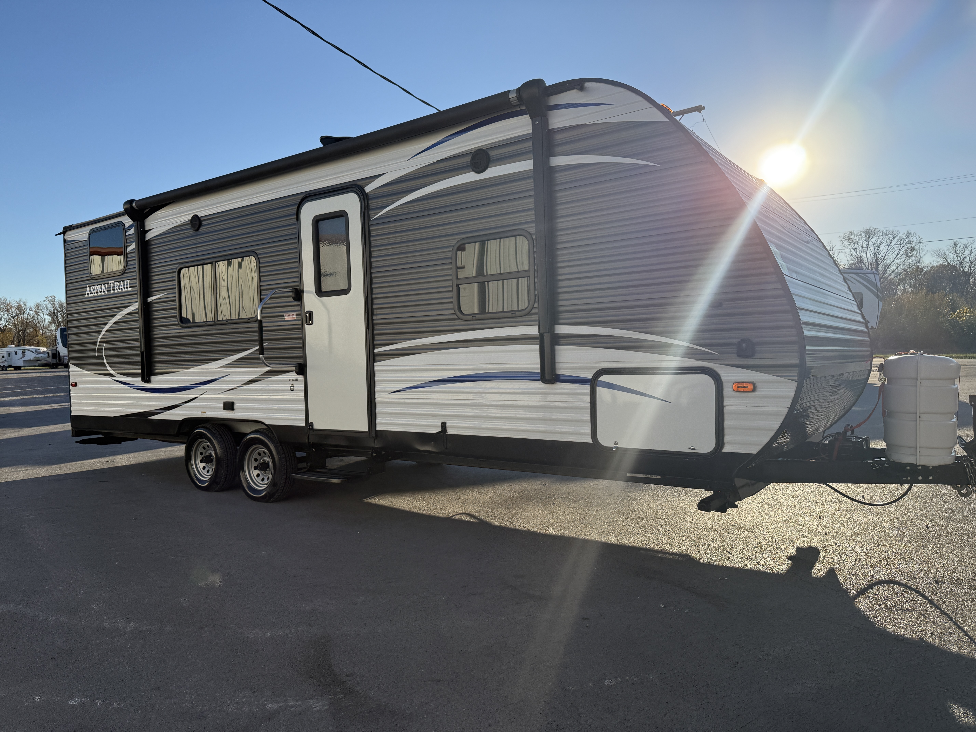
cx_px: 488
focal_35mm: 24
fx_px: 677
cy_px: 366
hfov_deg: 71.6
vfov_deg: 56.8
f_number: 1.78
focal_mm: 6.76
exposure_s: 1/4975
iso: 100
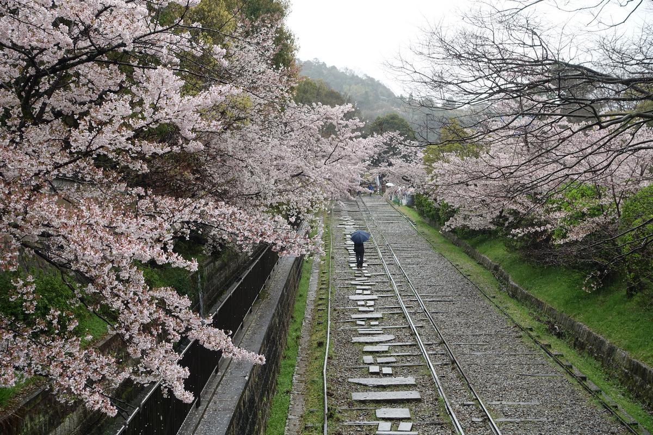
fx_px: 1270
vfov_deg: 19.5
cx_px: 326
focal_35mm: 70
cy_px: 218
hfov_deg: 28.8
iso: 125
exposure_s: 1/80
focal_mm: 25.7
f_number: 5.6
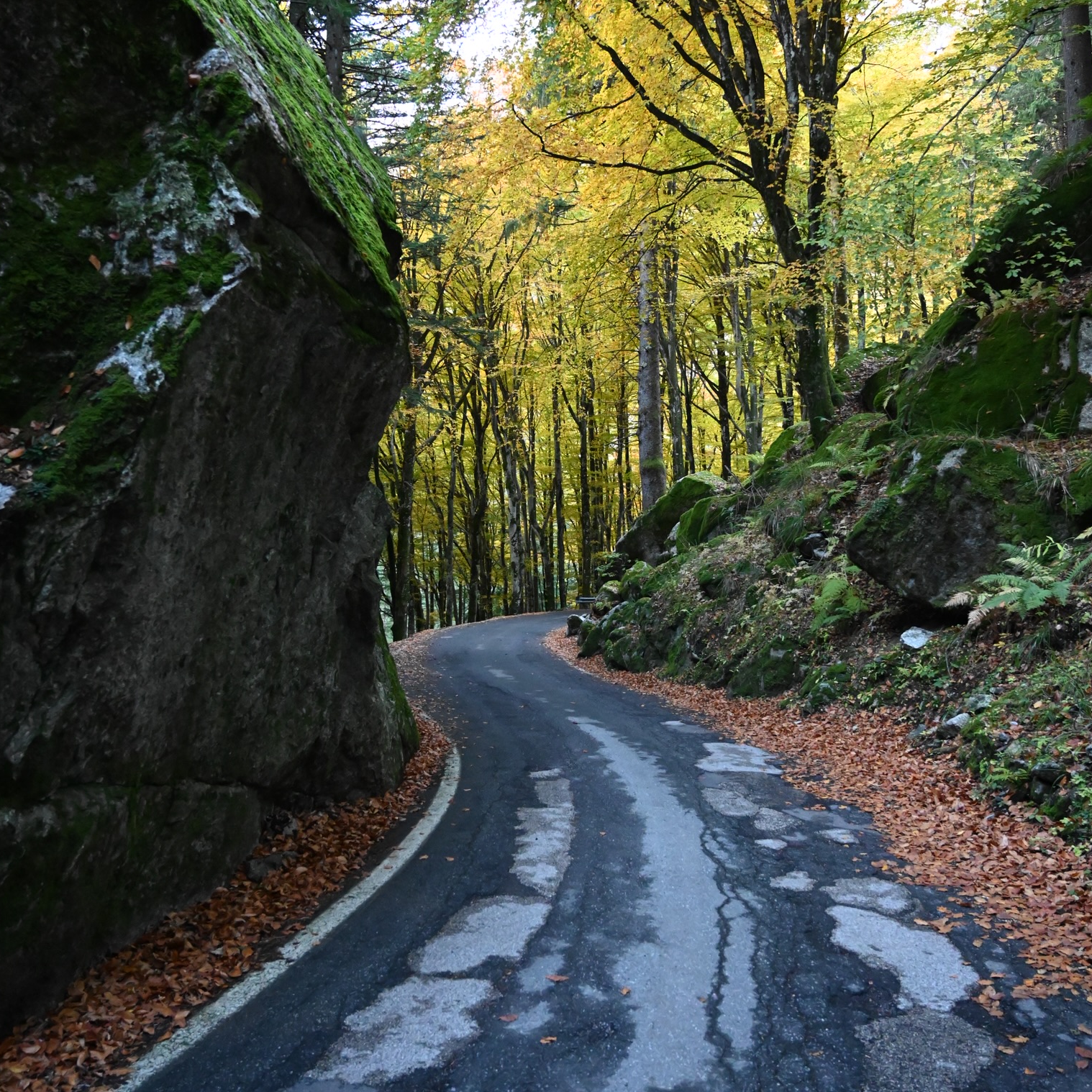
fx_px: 1106
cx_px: 545
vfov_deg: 52.3
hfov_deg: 52.5
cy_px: 461
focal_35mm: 31
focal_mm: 24
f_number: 4
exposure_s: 1/400
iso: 11400
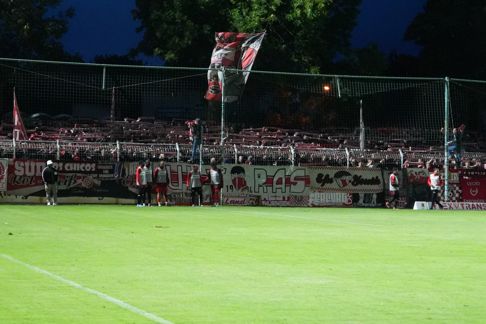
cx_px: 196
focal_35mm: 94
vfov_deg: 14.5
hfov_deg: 21.7
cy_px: 132
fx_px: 1269
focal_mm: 41
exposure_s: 1/160
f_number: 4.5
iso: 10000
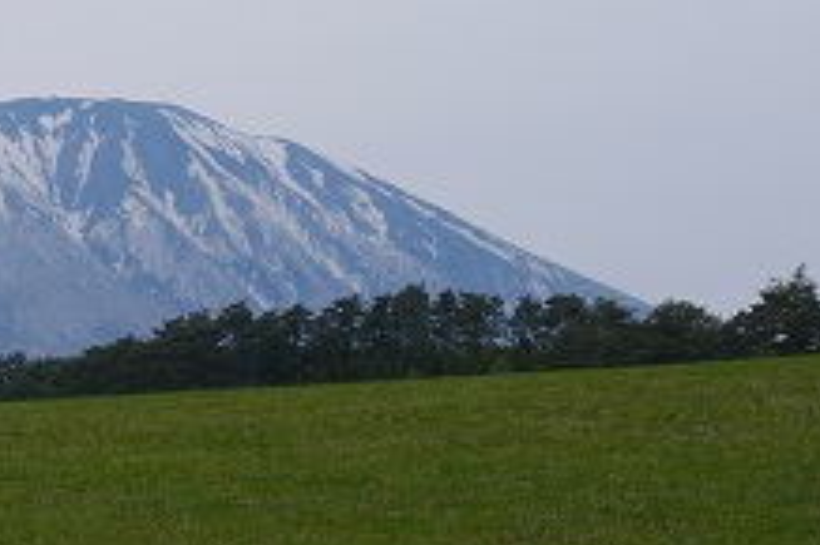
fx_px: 3073
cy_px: -19
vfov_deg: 10.1
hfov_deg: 14.4
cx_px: -305
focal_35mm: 135
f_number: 5.6
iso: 320
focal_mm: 30.8
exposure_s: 1/200
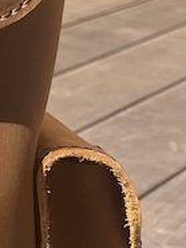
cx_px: -288
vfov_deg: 12.4
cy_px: 46
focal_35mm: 159
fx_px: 1138
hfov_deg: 8.4
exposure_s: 1/1862
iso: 50
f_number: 1.6
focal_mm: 5.1
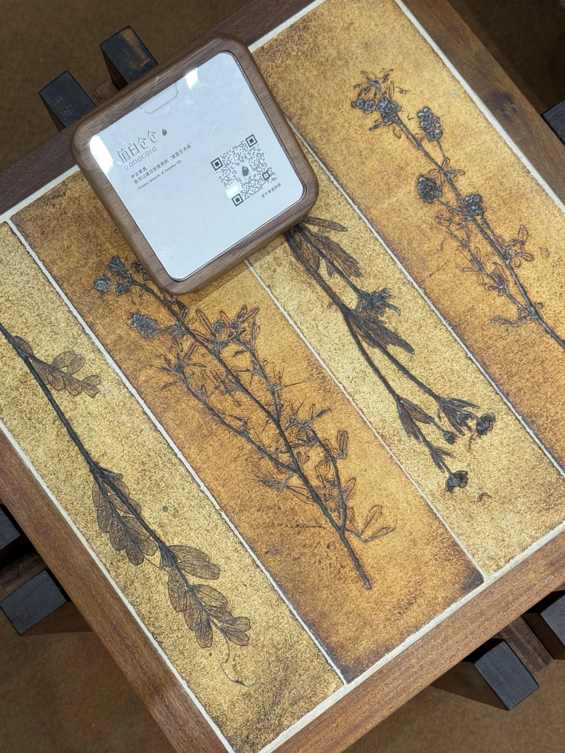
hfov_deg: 26.6
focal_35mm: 55
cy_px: 417
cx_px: 288
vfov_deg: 34.9
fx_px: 1197
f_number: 1.78
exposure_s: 1/50
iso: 64
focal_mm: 6.76
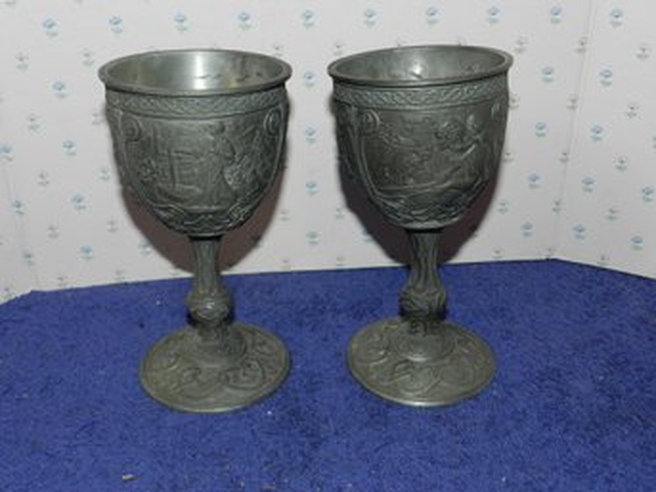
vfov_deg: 37.7
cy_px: 246
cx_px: 328
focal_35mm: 38
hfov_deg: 49.0
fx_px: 720
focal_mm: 6.7
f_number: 4
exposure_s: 1/30
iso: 200
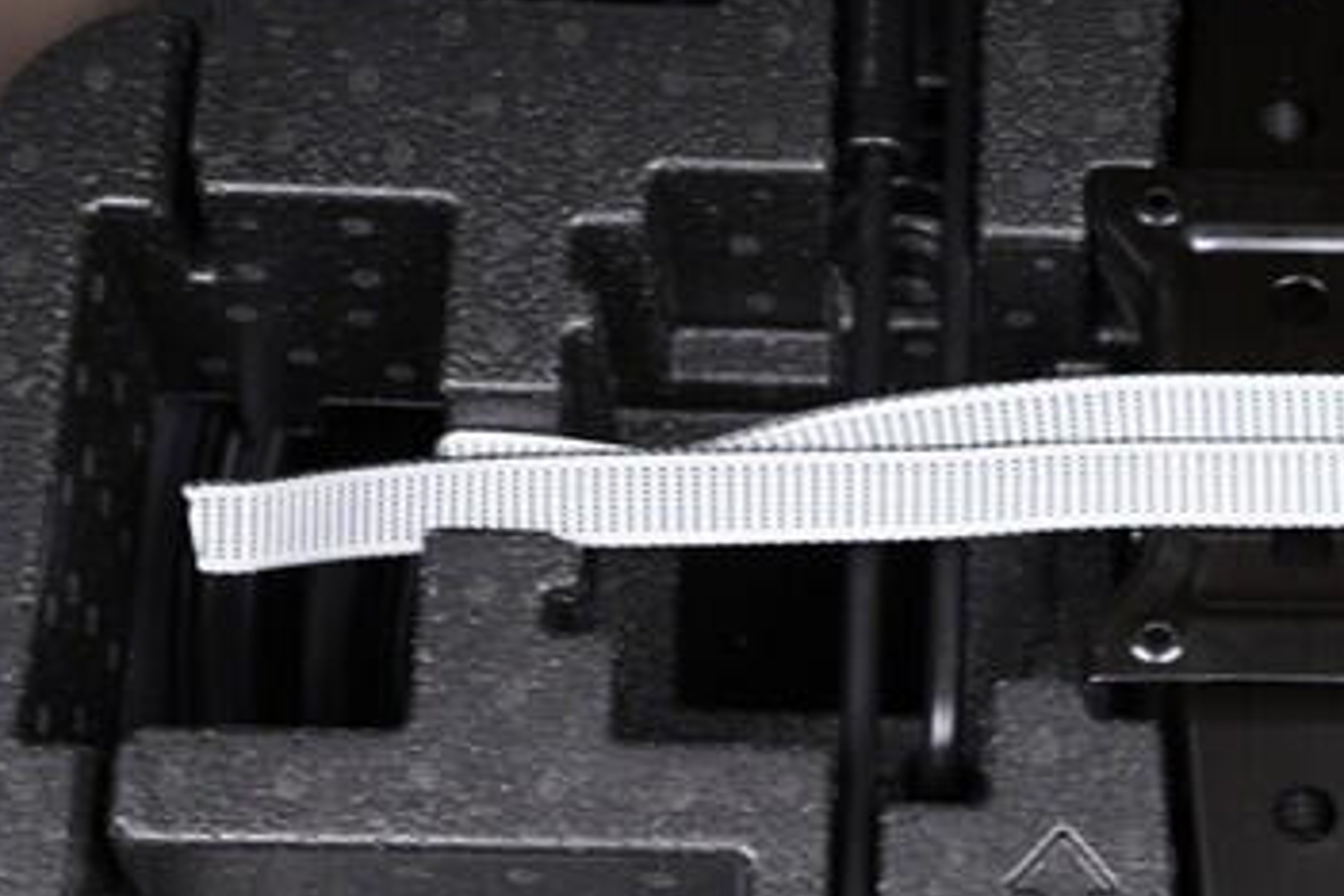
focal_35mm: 105
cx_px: 1237
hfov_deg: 19.1
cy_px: 680
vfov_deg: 13.0
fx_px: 3920
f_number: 2.8
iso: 320
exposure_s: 1/40
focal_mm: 24
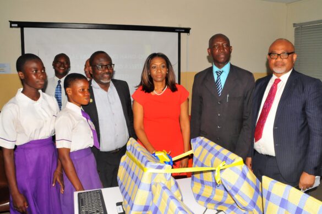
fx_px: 241
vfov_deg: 47.9
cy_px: 107
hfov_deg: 67.4
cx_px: 161
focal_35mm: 27
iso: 1250
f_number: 16
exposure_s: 1/125
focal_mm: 18
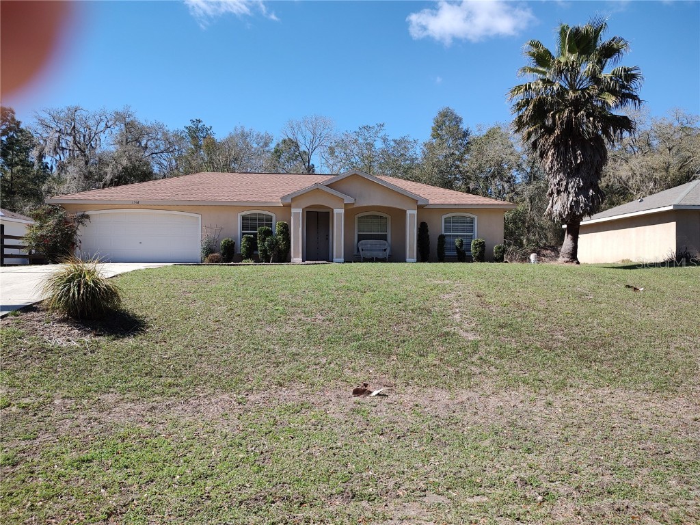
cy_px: 262
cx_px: 350
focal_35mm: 24
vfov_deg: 56.8
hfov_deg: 71.6
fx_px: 485
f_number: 1.9
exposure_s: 1/429
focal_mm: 5.88
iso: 100
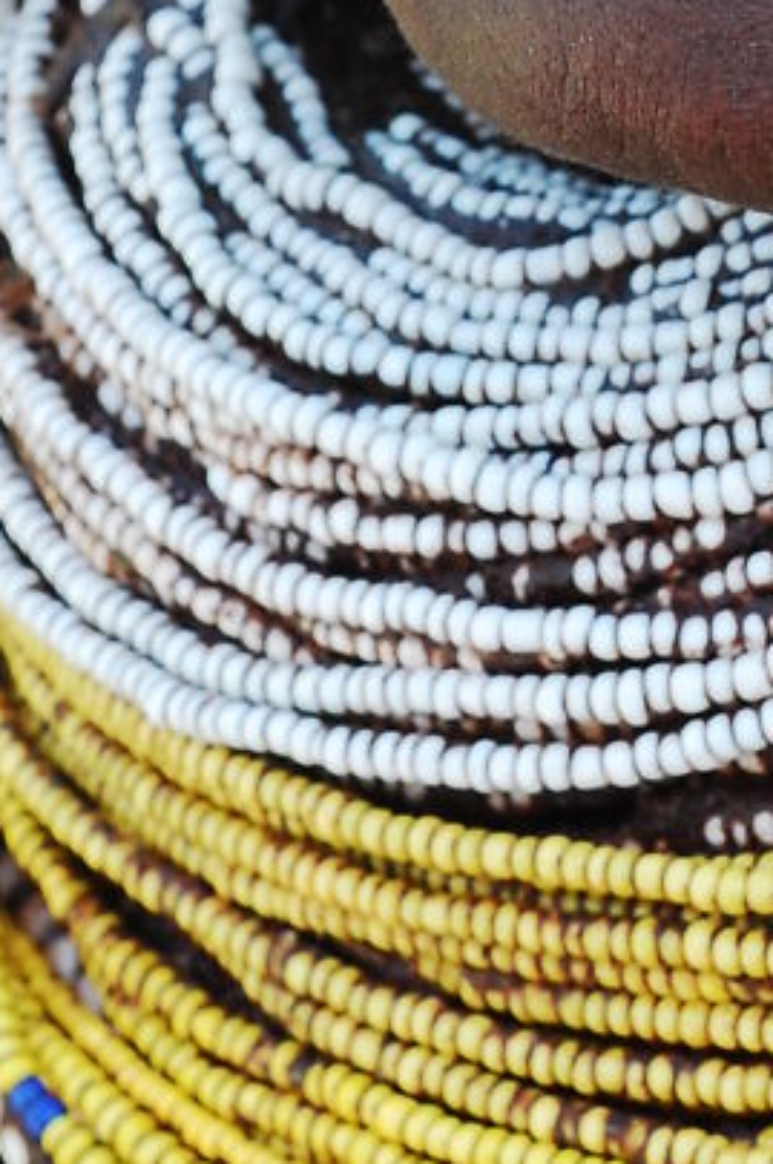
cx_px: 957
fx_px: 7911
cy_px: -36
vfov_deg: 8.4
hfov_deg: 5.6
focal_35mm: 245
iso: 200
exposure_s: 1/25
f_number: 10
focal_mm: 50
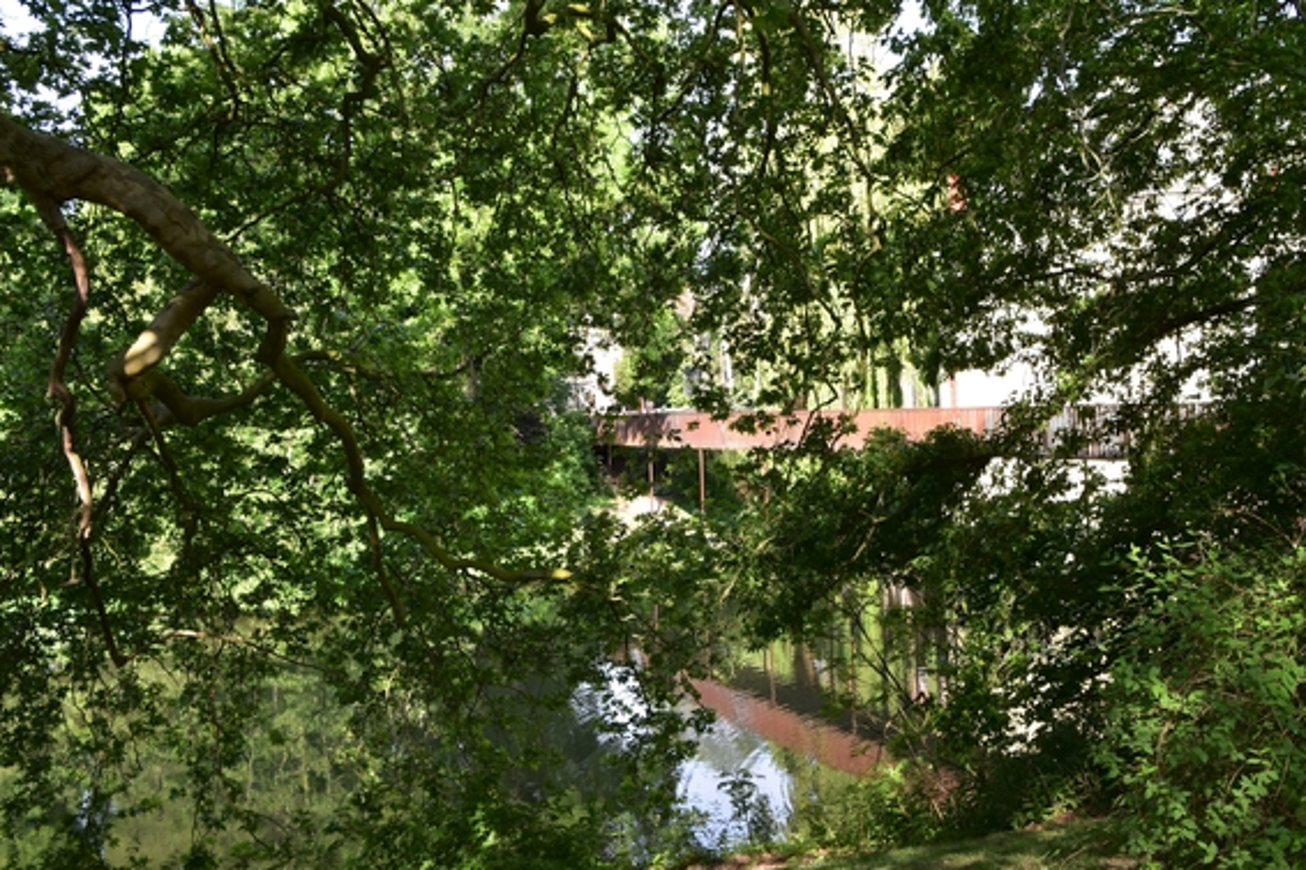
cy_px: 425
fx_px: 1269
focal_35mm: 35
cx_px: 685
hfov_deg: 54.4
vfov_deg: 37.8
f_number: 10
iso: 220
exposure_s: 1/60
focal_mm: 22
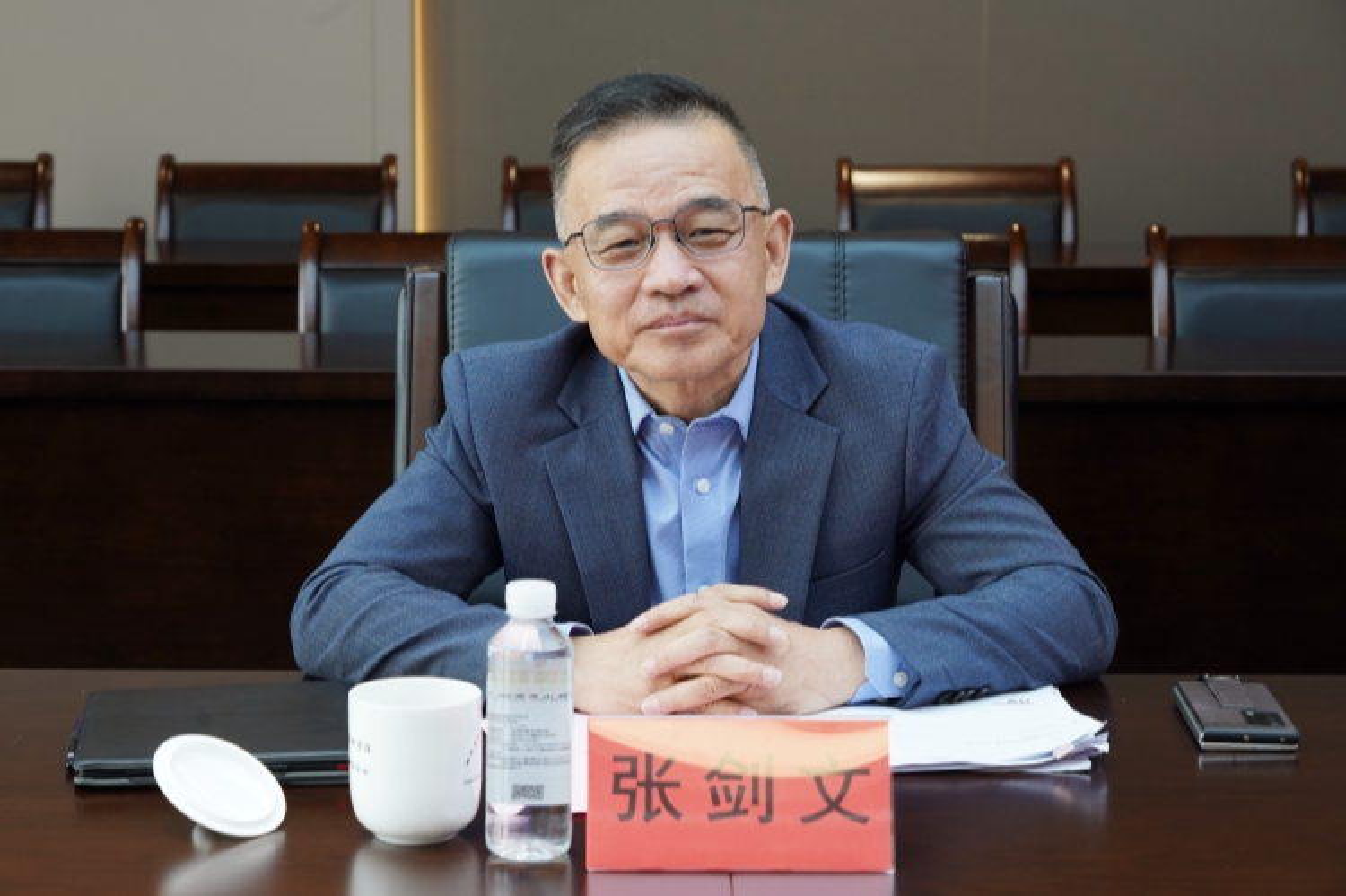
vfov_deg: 16.2
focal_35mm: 84
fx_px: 3138
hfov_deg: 24.2
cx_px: 673
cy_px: 448
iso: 1250
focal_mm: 84
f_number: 8
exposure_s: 1/60
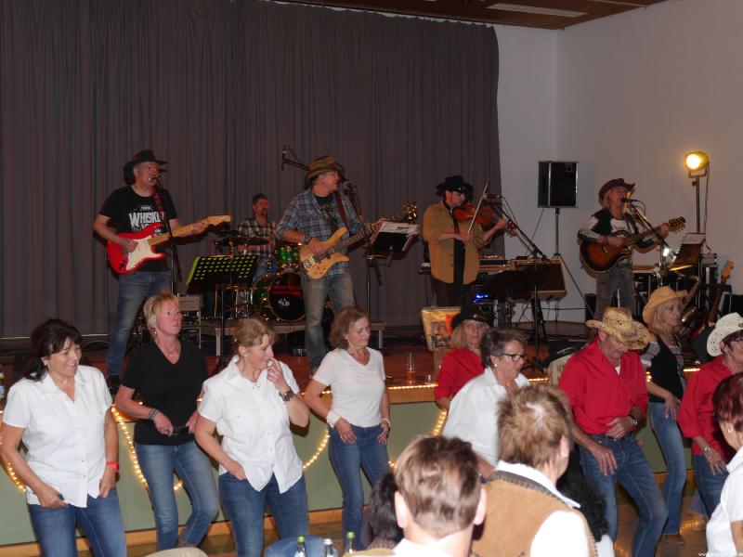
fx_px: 1073
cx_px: 372
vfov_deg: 29.1
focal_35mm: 50
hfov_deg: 38.2
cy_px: 278
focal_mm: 25
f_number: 4.7
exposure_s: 1/8
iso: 200
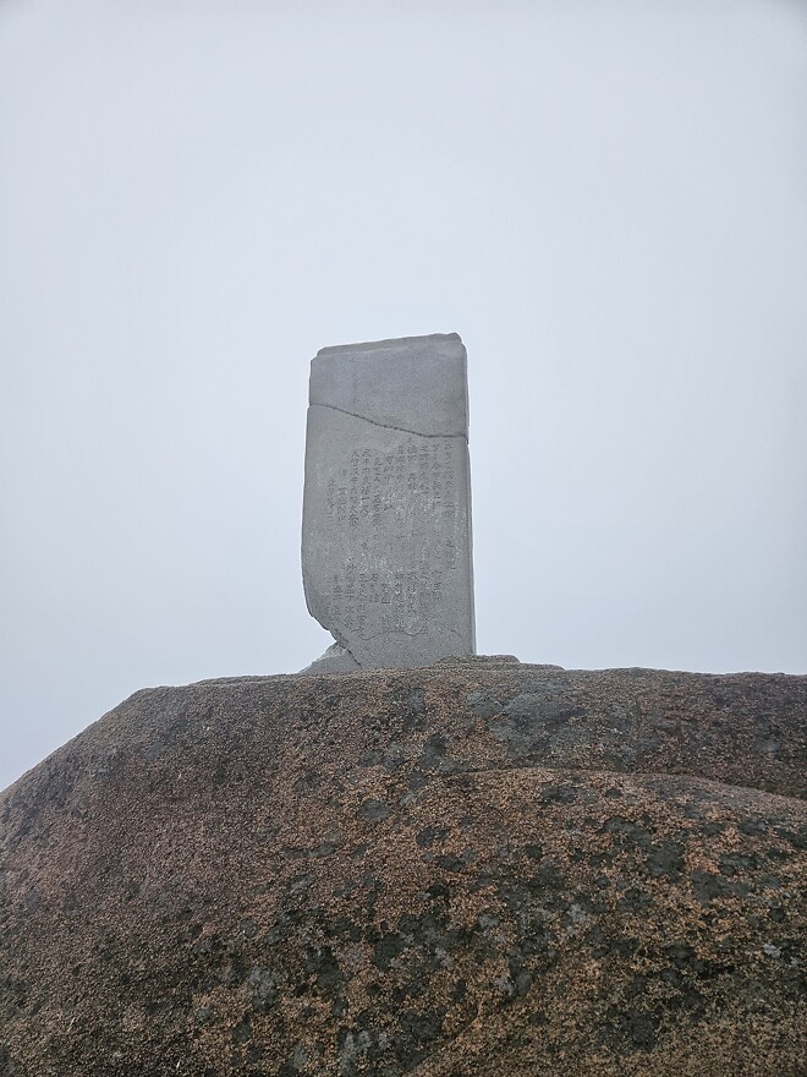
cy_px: 538
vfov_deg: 73.9
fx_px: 715
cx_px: 404
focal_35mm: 23
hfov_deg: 58.9
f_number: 1.8
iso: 64
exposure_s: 1/719
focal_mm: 5.4
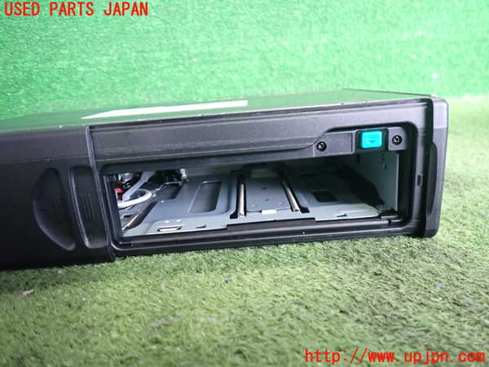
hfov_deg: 69.4
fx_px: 353
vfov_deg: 54.9
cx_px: 244
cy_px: 184
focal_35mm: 25
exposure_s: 1/30
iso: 400
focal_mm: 4.5
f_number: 2
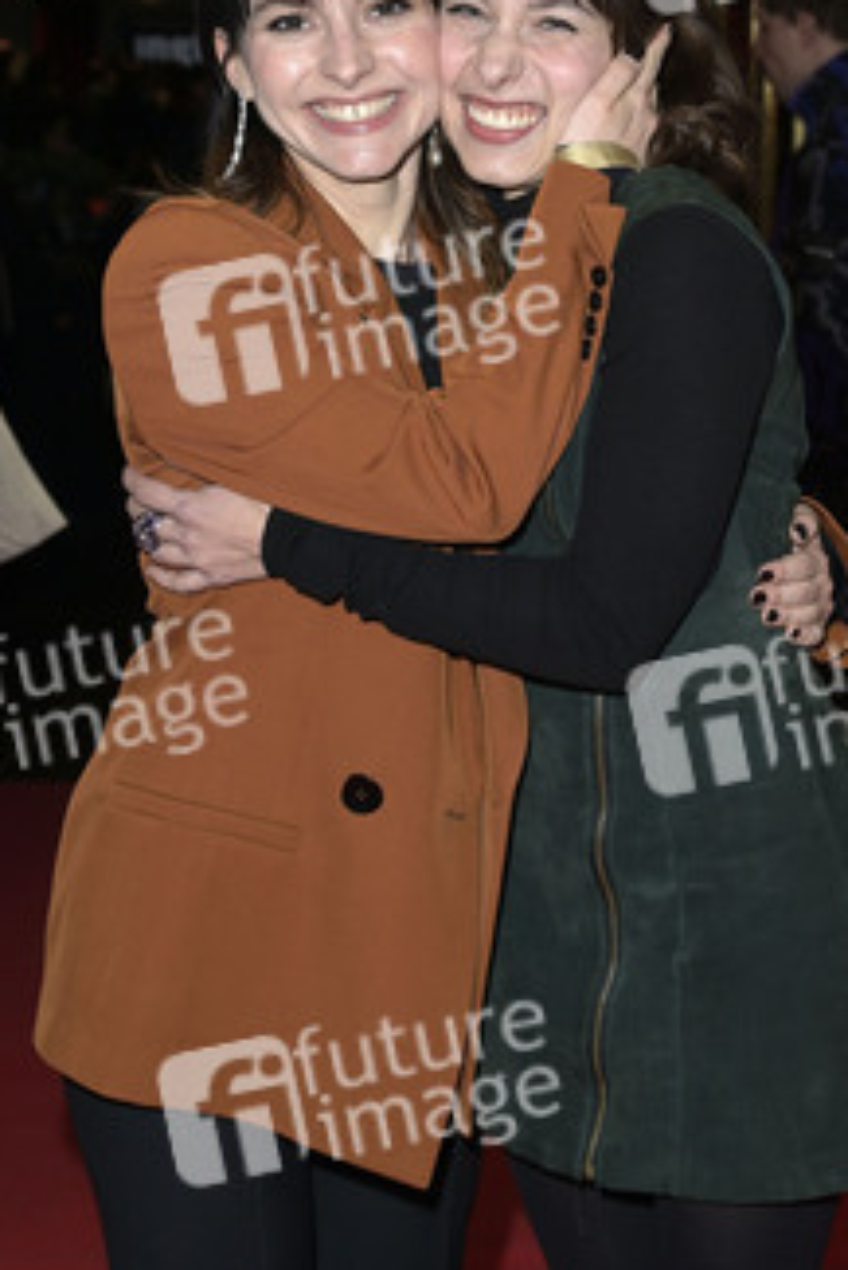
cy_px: 508
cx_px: 473
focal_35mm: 59
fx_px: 2082
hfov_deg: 23.0
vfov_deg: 33.8
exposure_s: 1/200
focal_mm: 48
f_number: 5.6
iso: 640
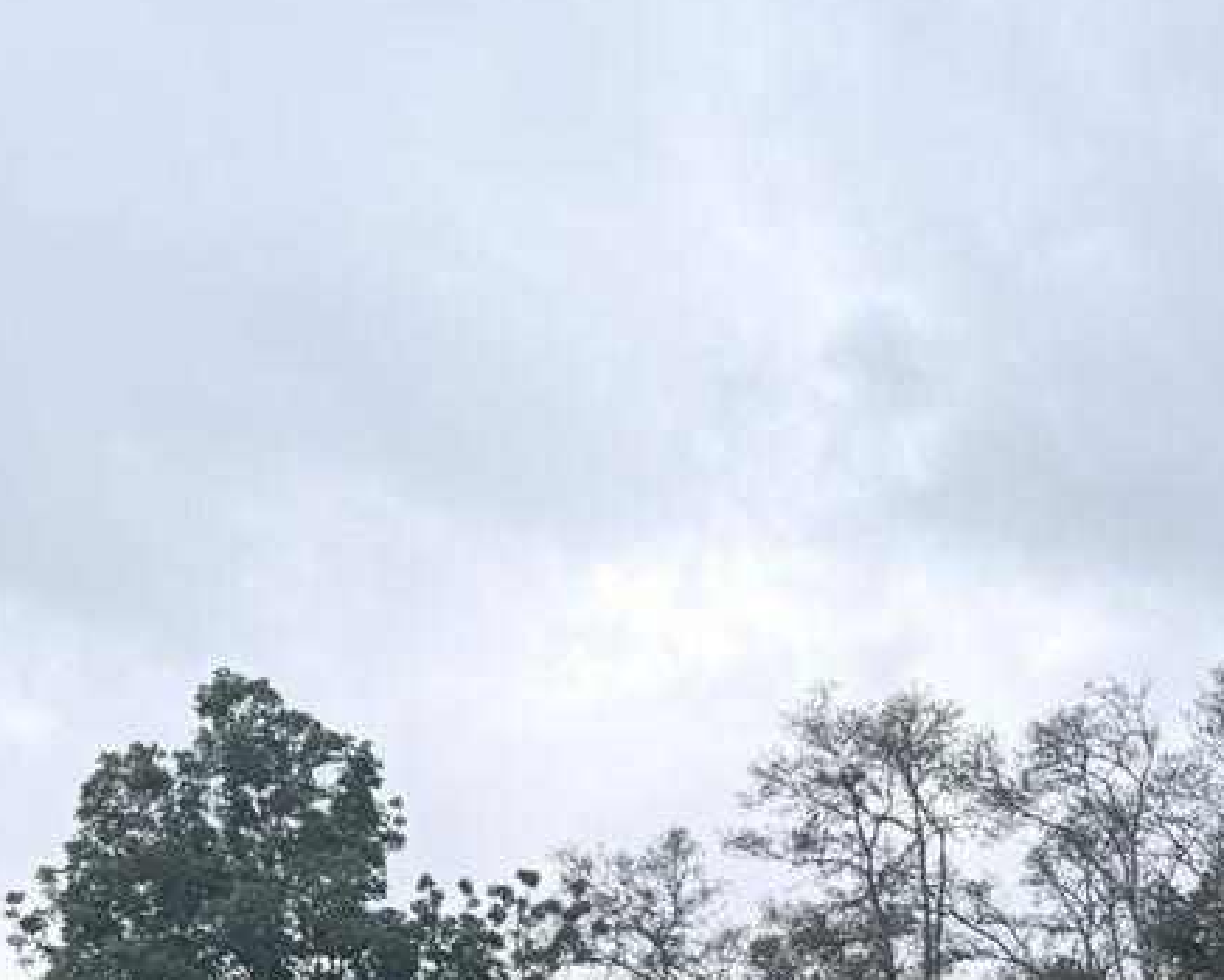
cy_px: 1261
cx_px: 1870
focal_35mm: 86
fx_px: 3116
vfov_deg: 16.9
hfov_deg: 19.3
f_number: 1.78
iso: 80
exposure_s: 1/3145
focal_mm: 6.76
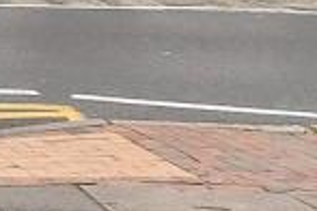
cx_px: -610
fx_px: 1532
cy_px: -507
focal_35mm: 174
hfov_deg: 9.5
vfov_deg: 6.8
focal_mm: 17
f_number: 8
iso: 200
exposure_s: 1/60
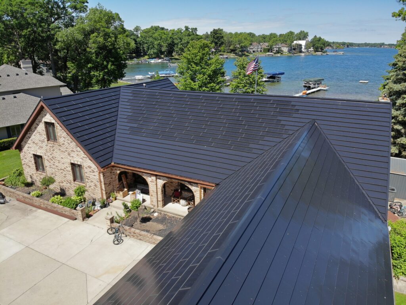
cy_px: 152
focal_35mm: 24
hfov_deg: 71.6
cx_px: 203
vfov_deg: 56.8
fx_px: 281
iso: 103
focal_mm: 4.5
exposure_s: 1/769
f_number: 2.8
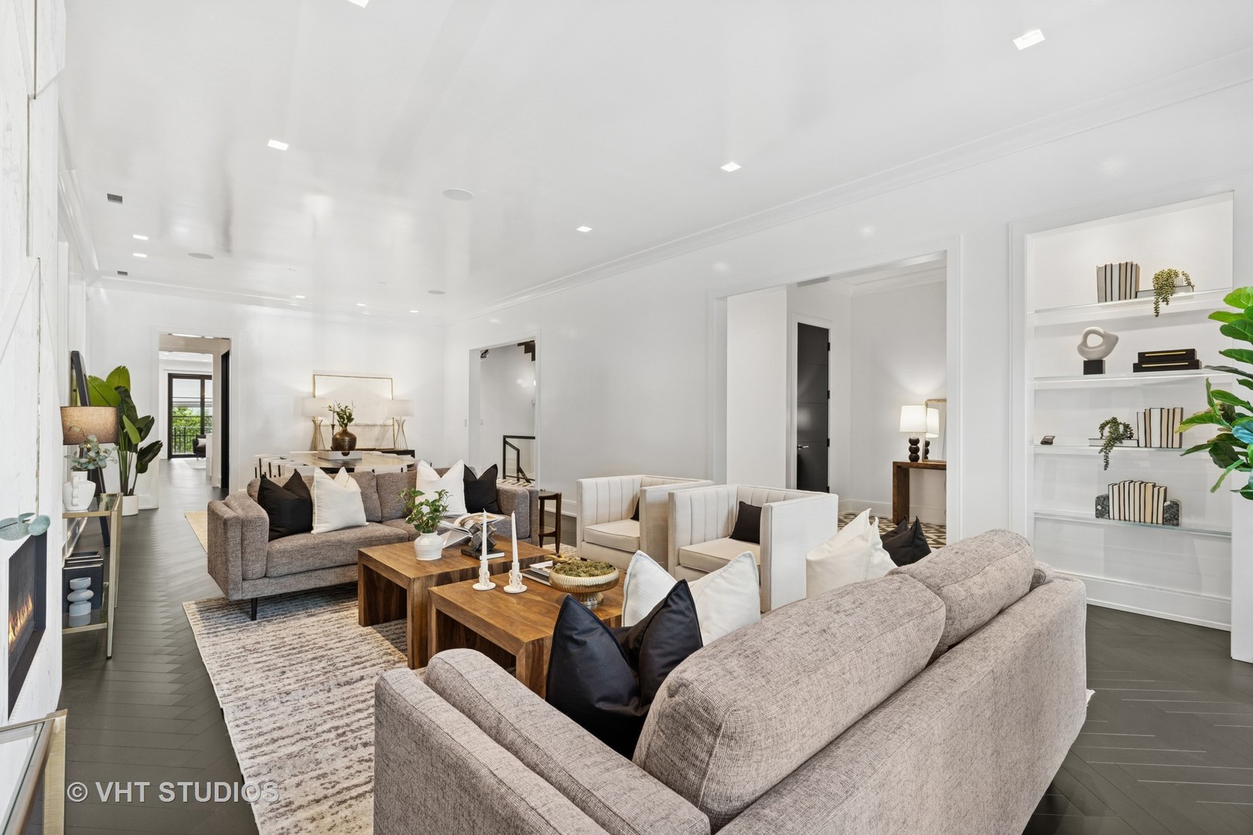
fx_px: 557
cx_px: 626
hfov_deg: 96.7
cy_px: 418
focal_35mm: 16
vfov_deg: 73.7
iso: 320
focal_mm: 16
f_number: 8
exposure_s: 1/15
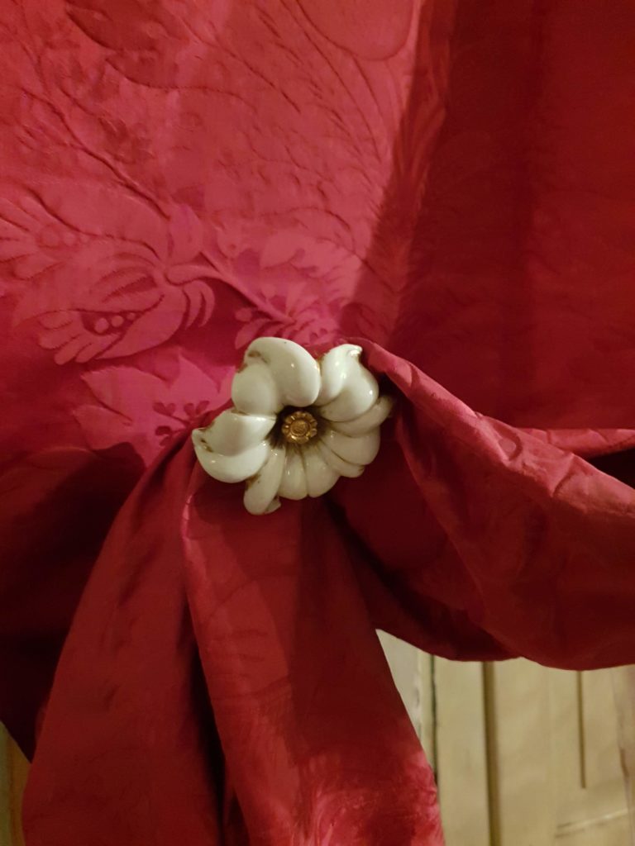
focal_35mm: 26
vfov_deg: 67.3
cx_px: 318
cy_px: 423
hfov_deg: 53.1
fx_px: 636
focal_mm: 4.3
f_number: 1.5
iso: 800
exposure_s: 1/10
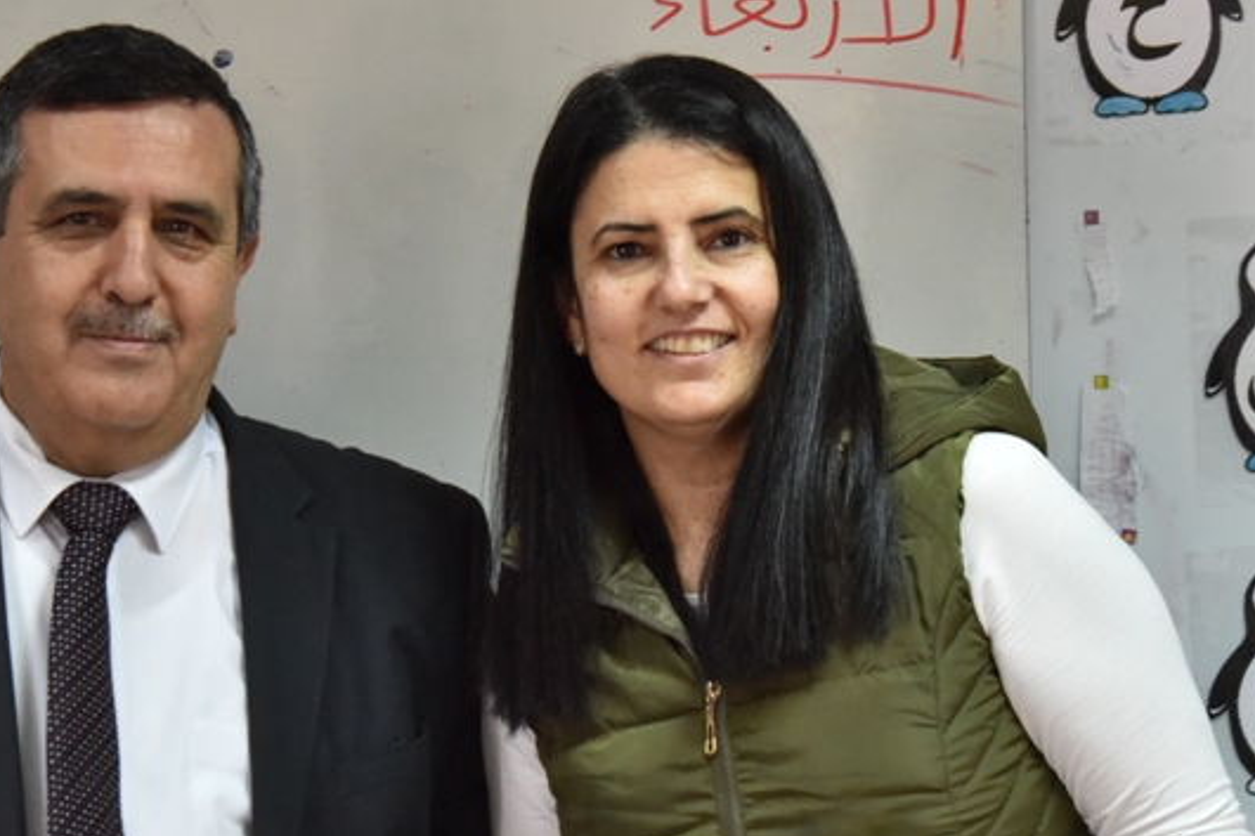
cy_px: 445
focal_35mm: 106
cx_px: 463
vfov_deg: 12.9
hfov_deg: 19.2
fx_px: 3695
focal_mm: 55
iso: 2500
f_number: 6.3
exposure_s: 1/125
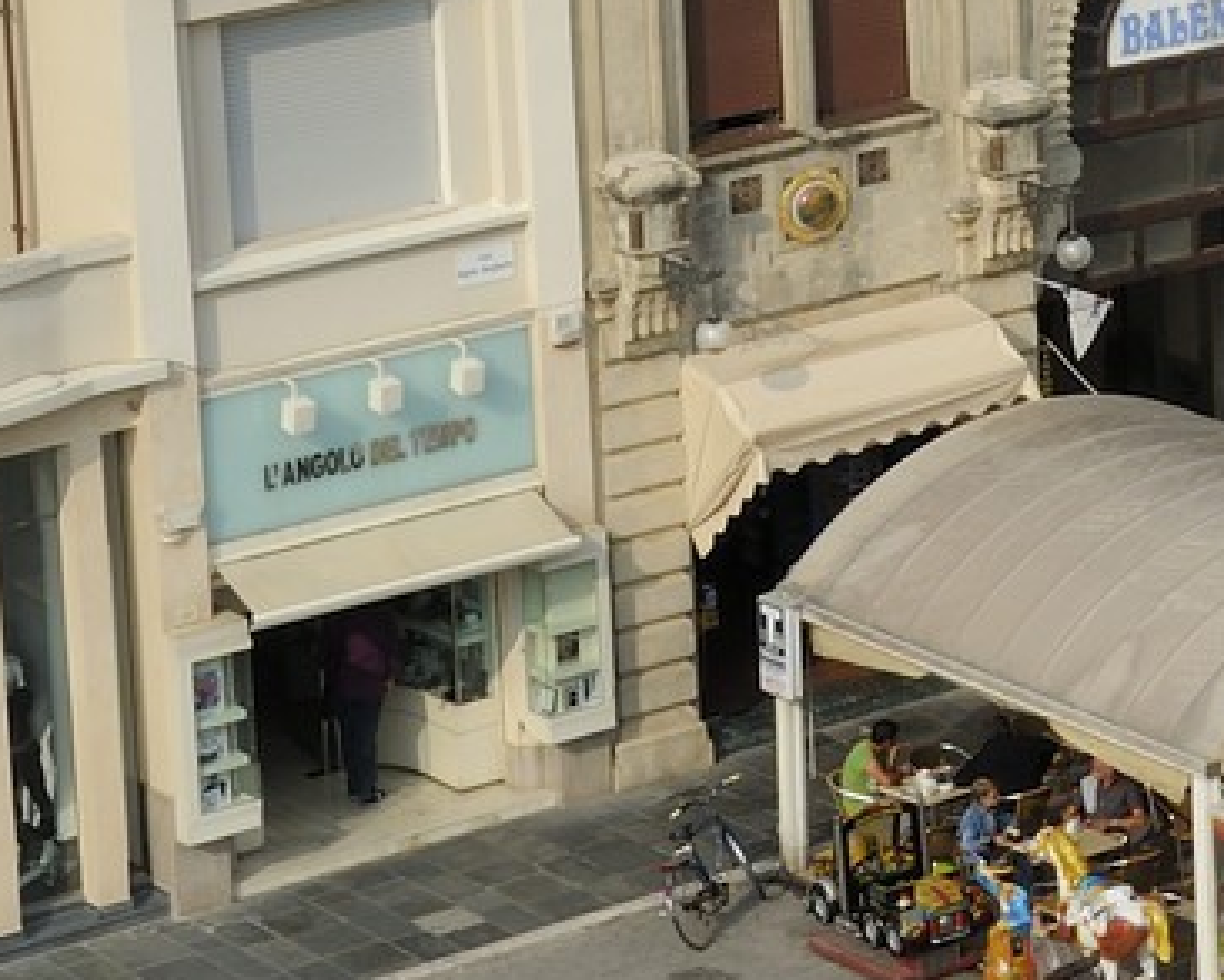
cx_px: 2545
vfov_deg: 9.8
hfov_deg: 11.1
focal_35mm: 156
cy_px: -214
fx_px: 5653
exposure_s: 1/250
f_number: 13
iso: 200
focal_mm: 38
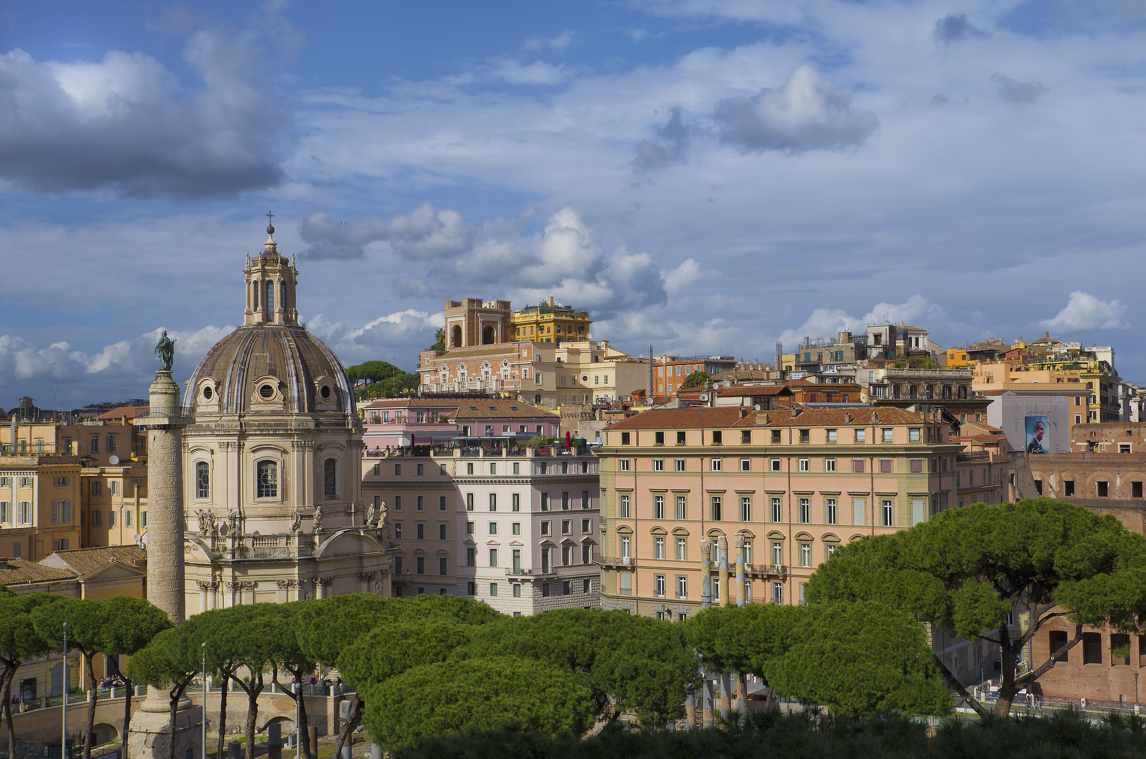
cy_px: 380
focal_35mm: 42
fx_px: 1334
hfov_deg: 46.5
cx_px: 573
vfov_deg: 31.8
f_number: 8
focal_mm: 28
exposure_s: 1/3200
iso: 400
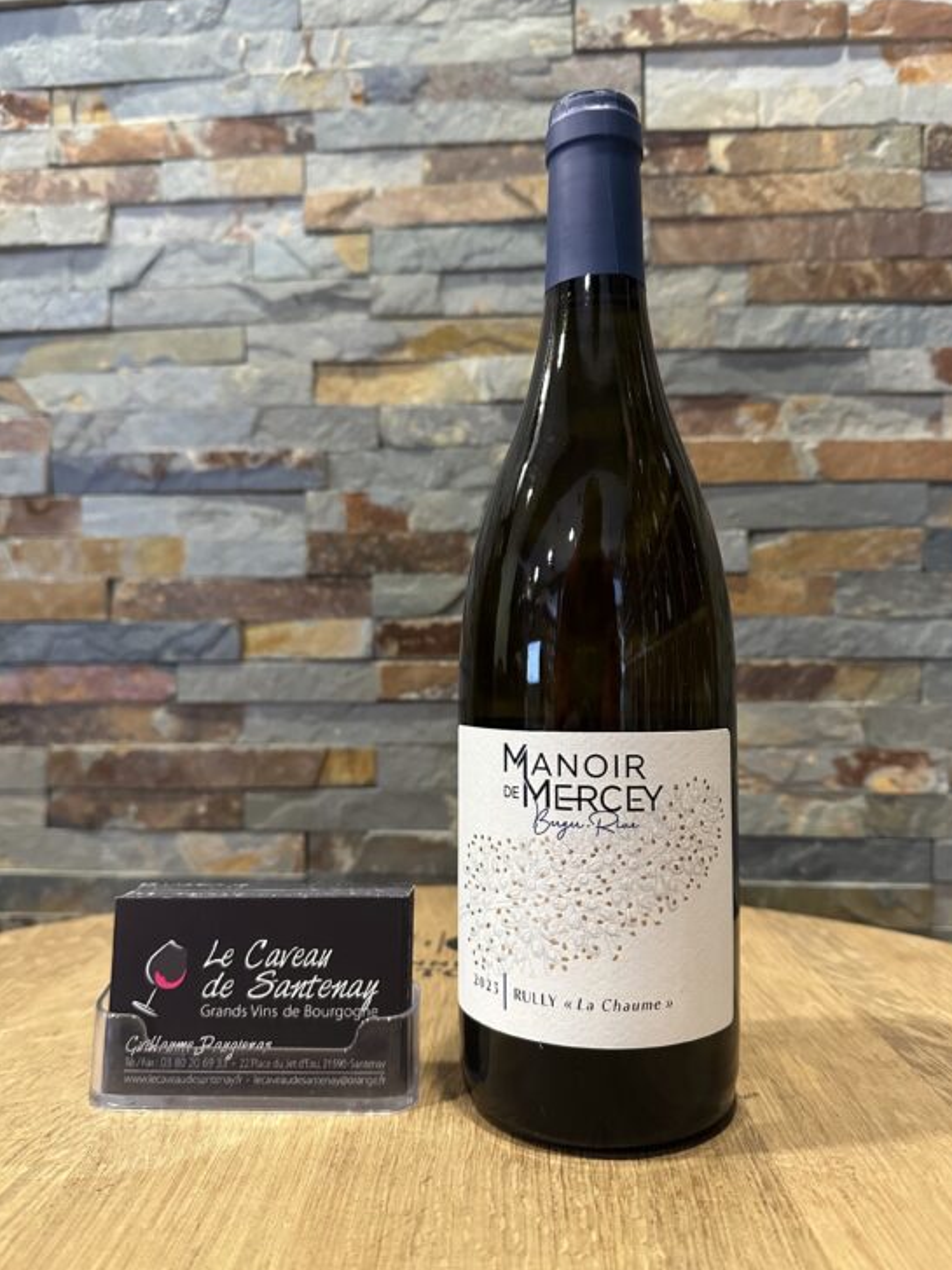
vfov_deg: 69.4
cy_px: 645
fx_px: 917
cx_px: 466
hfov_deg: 54.9
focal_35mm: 25
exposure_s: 1/50
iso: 640
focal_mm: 6.86
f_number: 1.78
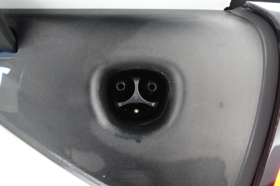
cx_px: 140
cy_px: 93
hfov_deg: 73.8
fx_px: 187
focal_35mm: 24
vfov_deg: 53.1
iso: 16000
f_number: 5
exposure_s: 1/100
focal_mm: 24
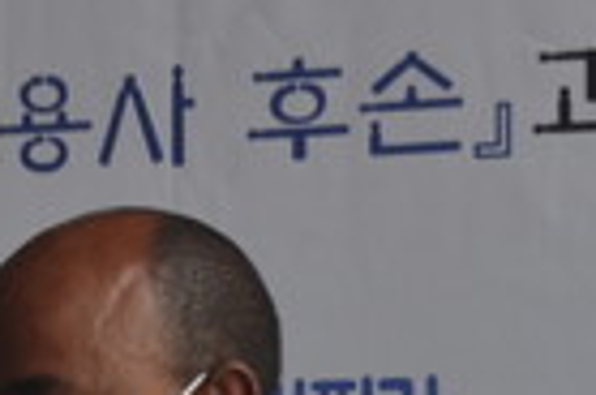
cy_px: 646
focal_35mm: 227
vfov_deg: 5.9
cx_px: -232
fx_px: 3752
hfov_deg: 8.9
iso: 200
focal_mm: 35
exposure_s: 1/160
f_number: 6.3
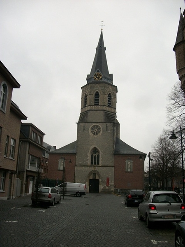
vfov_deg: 56.8
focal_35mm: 32
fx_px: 228
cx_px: 92
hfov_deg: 44.2
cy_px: 124
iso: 80
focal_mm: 5.7
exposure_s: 1/100
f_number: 8.8
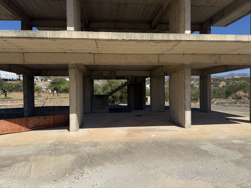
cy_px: 94
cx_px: 126
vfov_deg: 56.8
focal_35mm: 24
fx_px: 174
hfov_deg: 71.6
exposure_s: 1/6173
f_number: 1.78
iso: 80
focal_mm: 6.76
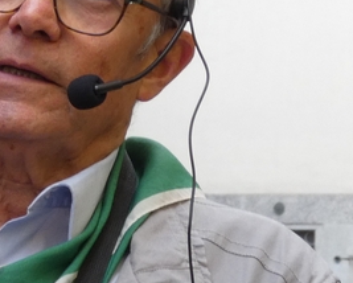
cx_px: -235
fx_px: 4496
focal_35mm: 430
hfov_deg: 4.5
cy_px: 268
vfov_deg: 3.6
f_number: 4.8
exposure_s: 1/80
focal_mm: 17.5
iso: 125
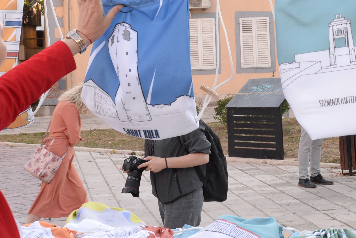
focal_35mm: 79
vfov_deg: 17.3
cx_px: 217
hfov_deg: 25.6
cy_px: 95
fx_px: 781
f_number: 8
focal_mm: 24
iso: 800
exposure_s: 1/200
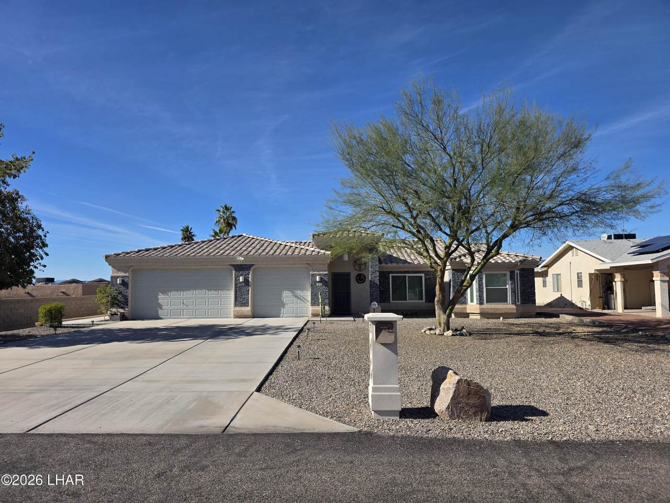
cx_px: 335
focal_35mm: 23
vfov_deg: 58.9
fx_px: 445
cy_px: 252
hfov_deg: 73.9
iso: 80
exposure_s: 1/7944
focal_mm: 6.3
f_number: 1.7
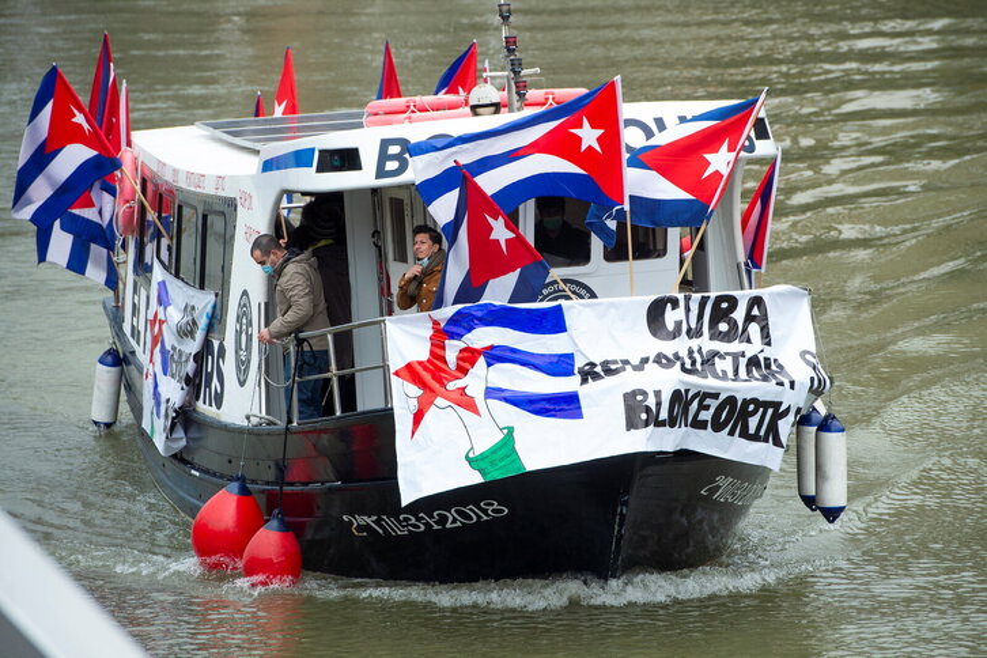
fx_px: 5483
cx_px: 494
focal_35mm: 200
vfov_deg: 6.9
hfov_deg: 10.3
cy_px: 329
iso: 1600
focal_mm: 200
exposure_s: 1/800
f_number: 7.1
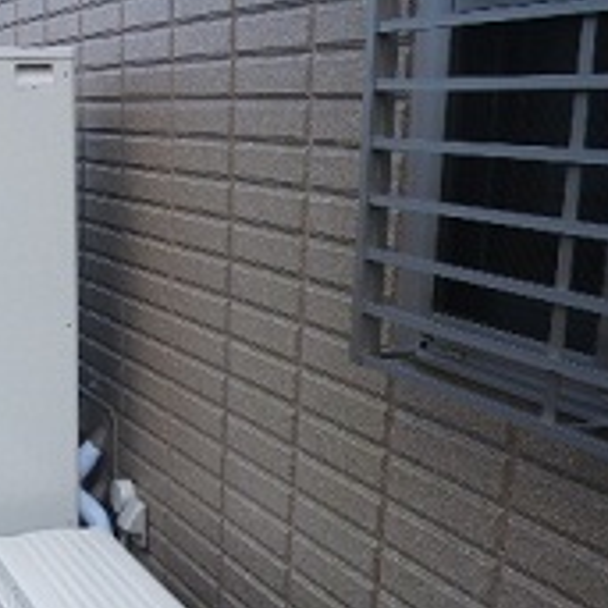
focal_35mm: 58
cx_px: -28
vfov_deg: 28.7
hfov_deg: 27.5
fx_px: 1153
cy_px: 519
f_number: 3.5
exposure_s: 1/80
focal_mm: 5
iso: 50
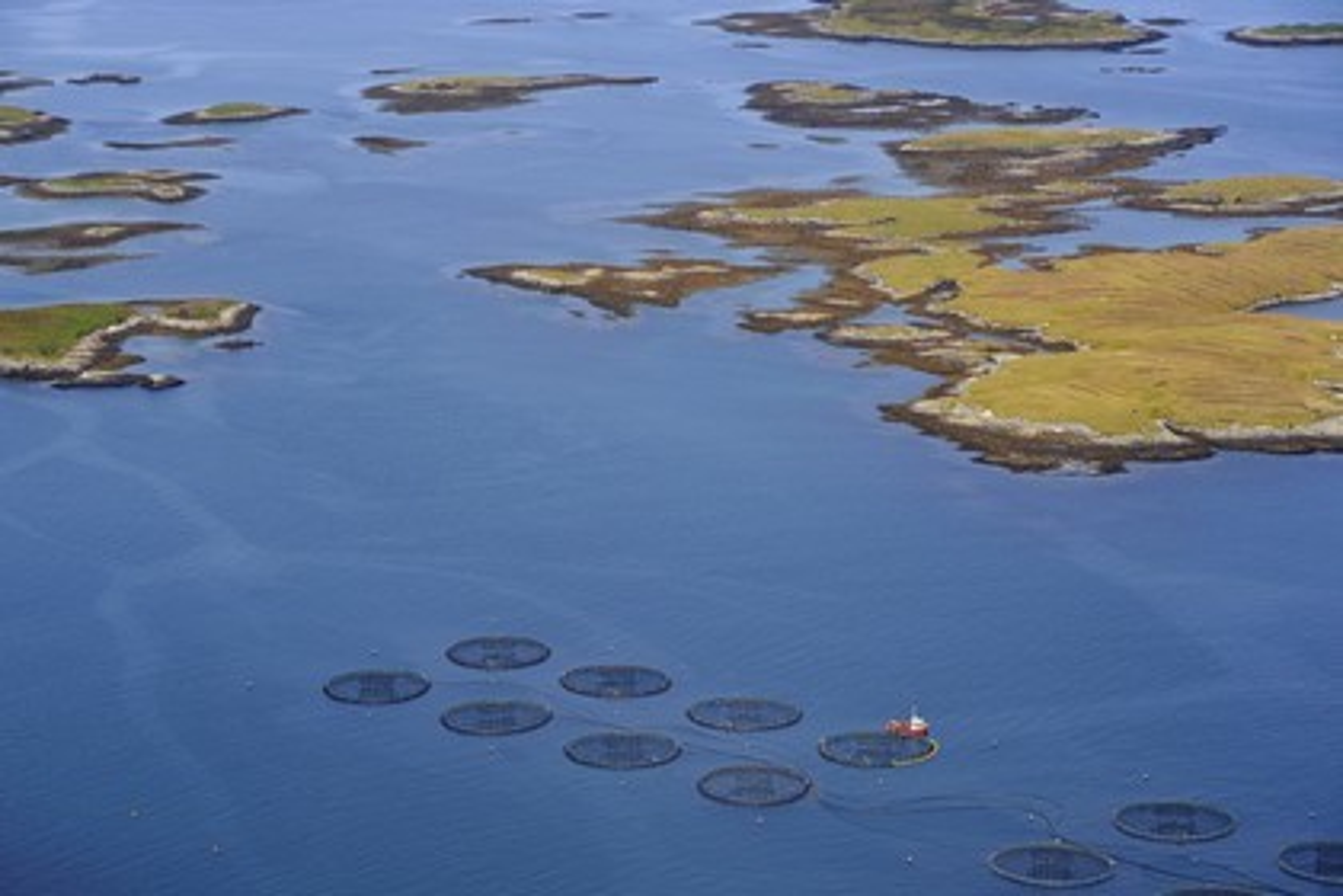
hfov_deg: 19.5
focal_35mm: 105
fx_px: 3917
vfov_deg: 13.0
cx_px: 672
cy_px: 448
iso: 200
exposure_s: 1/800
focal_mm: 105
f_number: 6.3
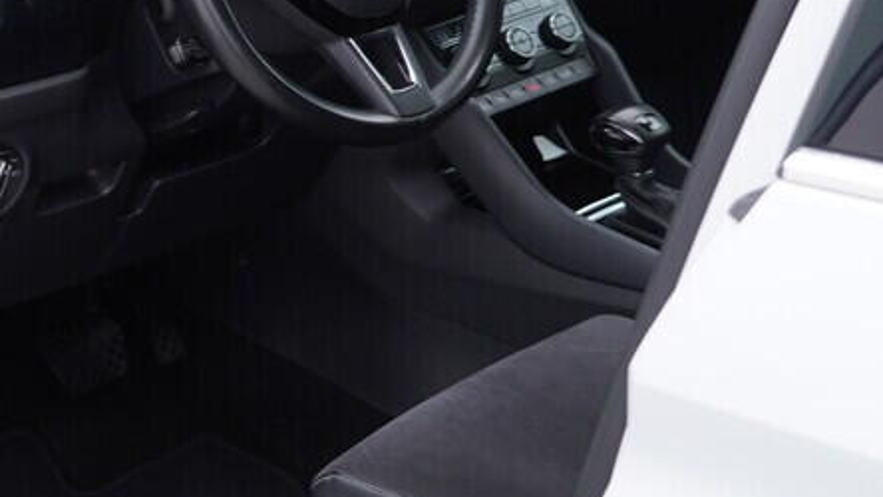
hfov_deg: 24.3
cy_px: 204
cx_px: 286
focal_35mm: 87
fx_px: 2037
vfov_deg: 13.9
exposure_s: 1/50
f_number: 3.2
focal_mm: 24
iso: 125
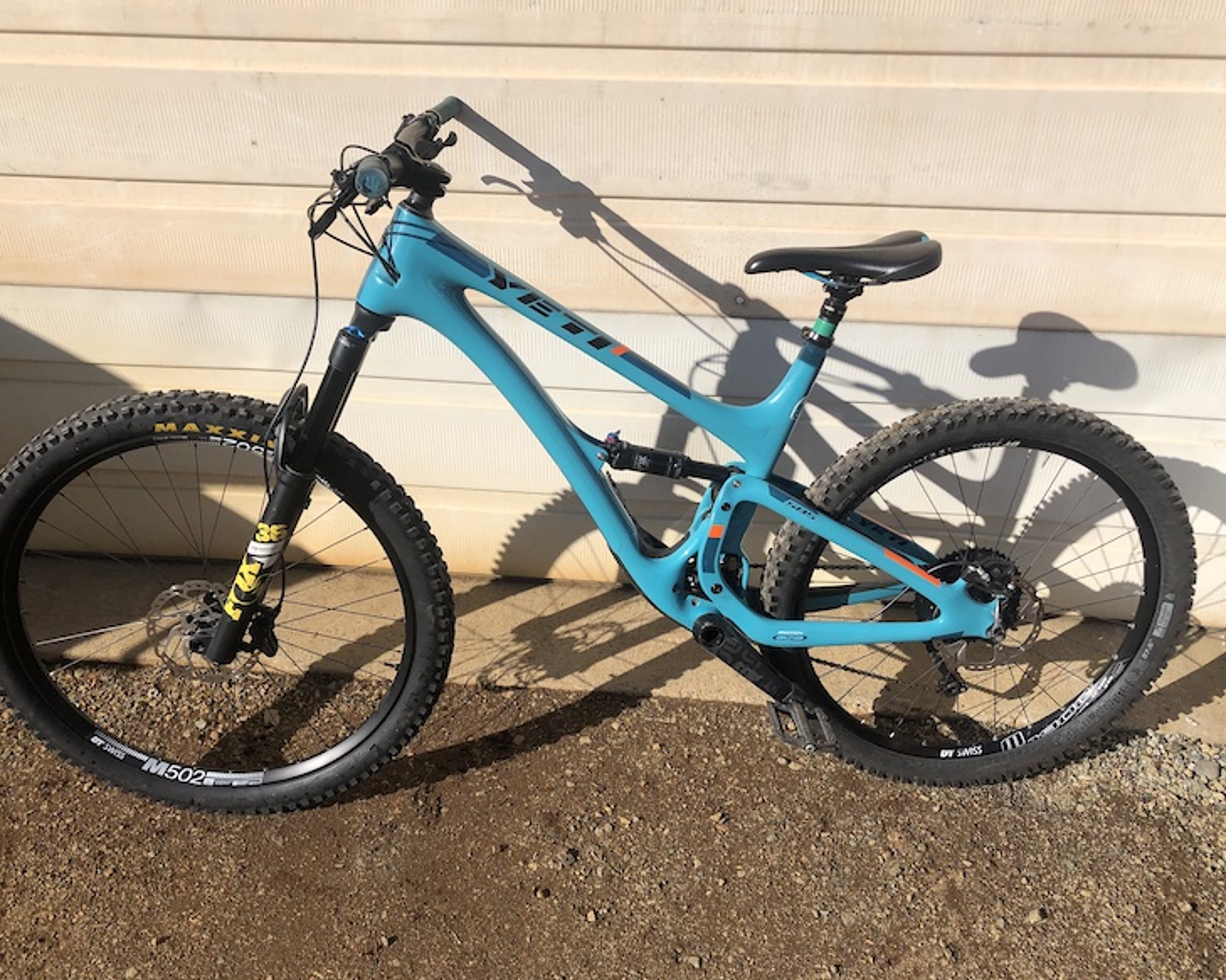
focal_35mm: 30
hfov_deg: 58.8
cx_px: 597
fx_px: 1088
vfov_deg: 48.5
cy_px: 481
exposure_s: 1/3003
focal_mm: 3.99
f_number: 1.8
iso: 20
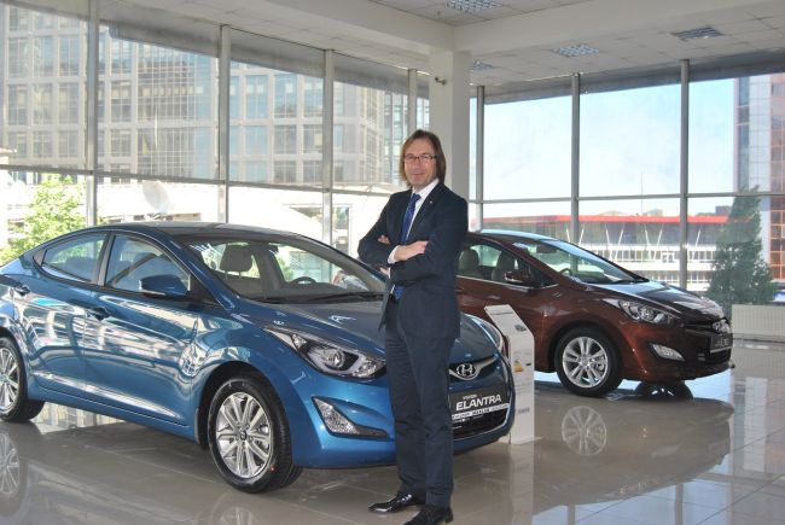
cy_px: 262
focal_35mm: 39
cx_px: 392
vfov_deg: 34.3
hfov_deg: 49.5
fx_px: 851
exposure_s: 1/125
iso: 180
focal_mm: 26
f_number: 4
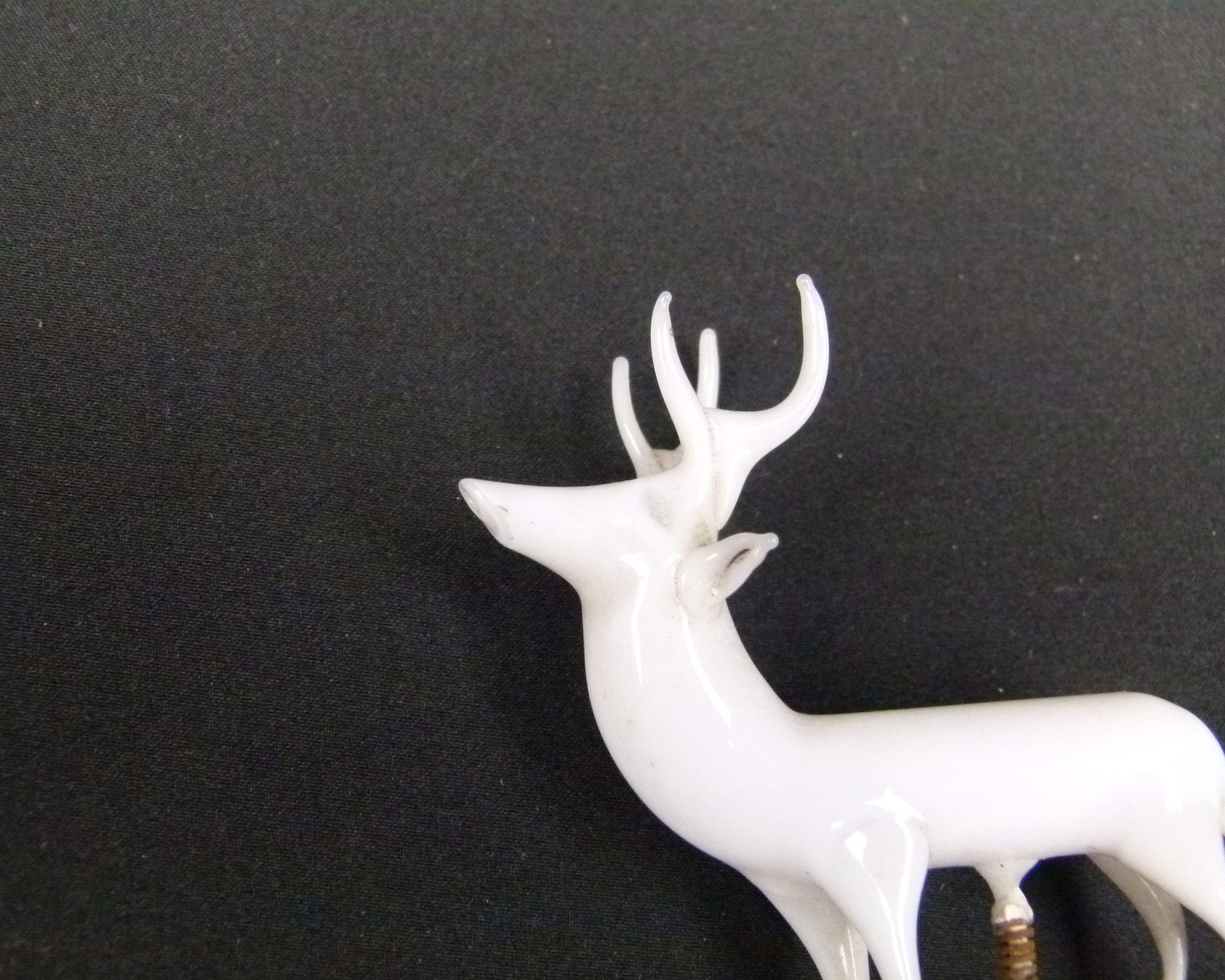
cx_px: 590
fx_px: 1595
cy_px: 493
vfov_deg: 34.2
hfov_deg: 42.0
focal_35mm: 44
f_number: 3.2
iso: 800
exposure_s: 1/30
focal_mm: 7.6
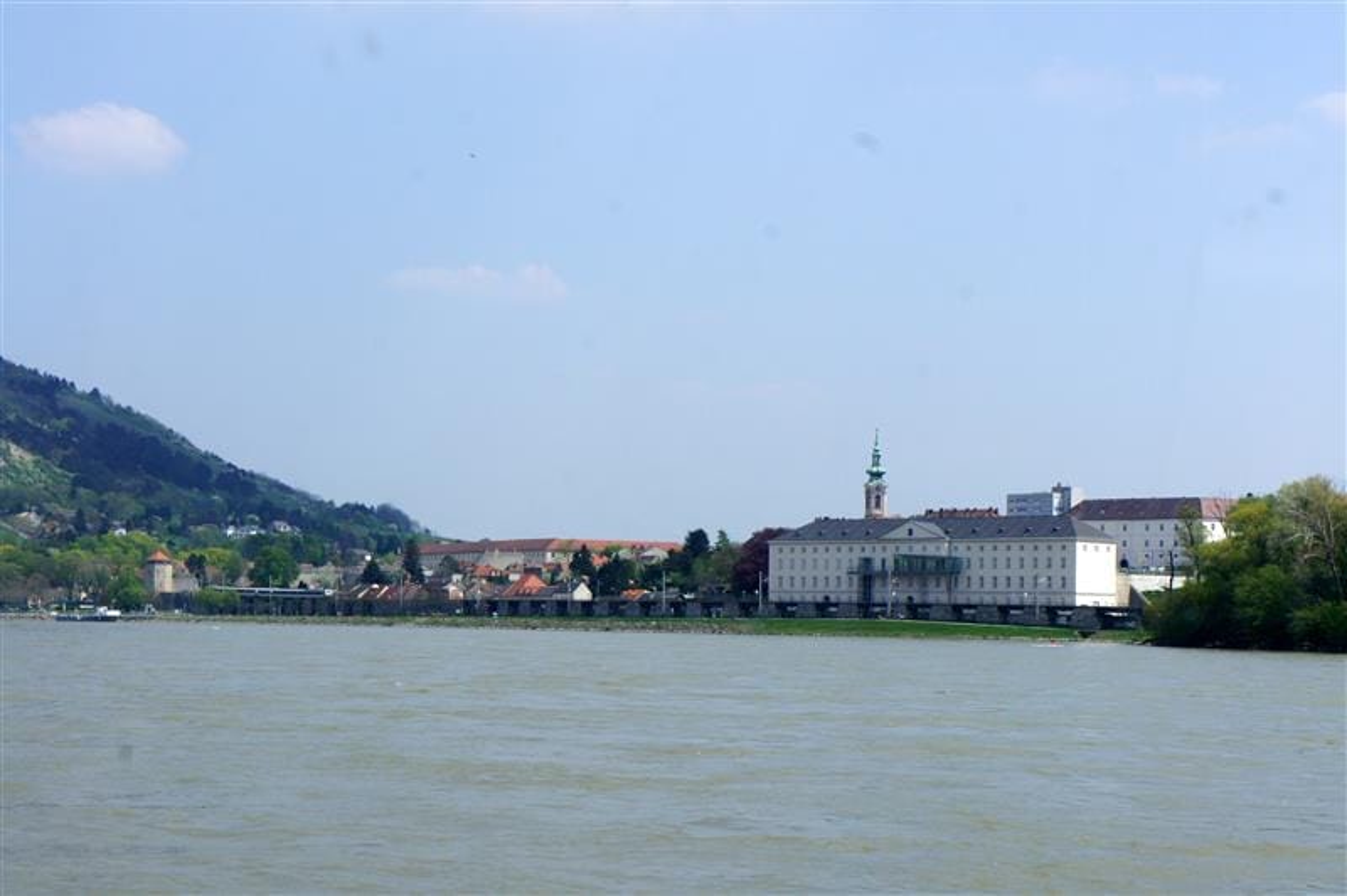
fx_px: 3066
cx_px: 674
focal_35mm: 82
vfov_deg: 16.6
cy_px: 448
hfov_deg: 24.8
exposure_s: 1/125
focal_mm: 55
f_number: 11
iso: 200
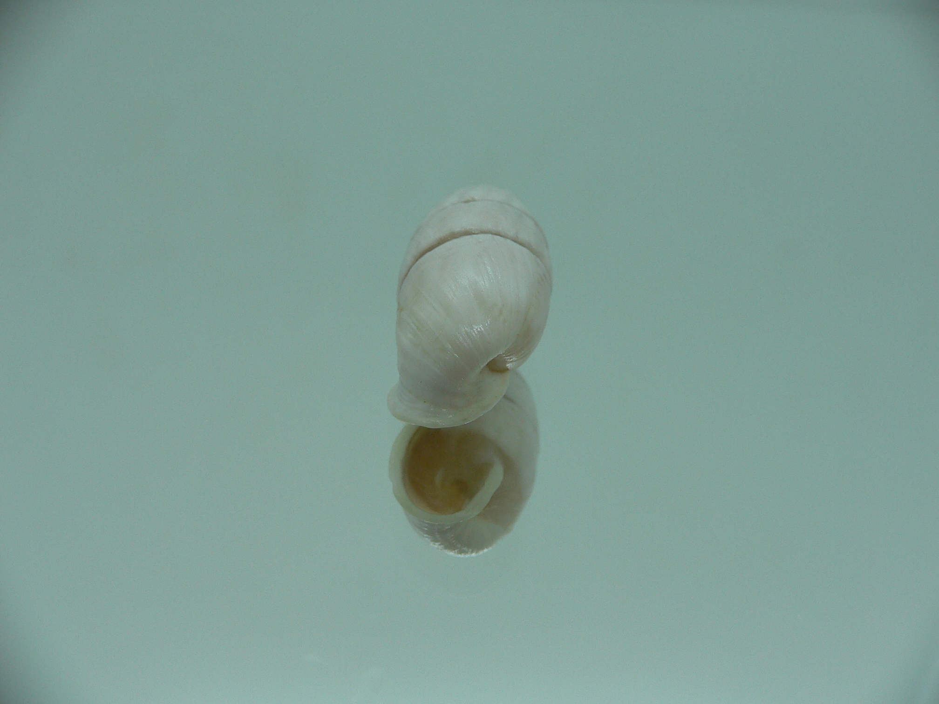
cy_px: 352
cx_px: 470
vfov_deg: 40.7
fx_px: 949
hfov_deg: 52.6
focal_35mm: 35
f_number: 2.8
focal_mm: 4.6
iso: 80
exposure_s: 1/80
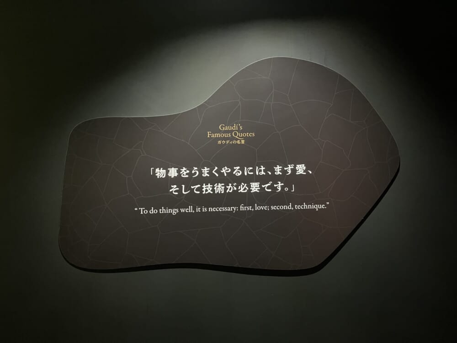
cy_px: 172
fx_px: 370
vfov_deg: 49.7
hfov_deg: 63.4
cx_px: 228
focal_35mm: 28
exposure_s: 1/15
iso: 1250
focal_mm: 3.99
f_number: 1.8
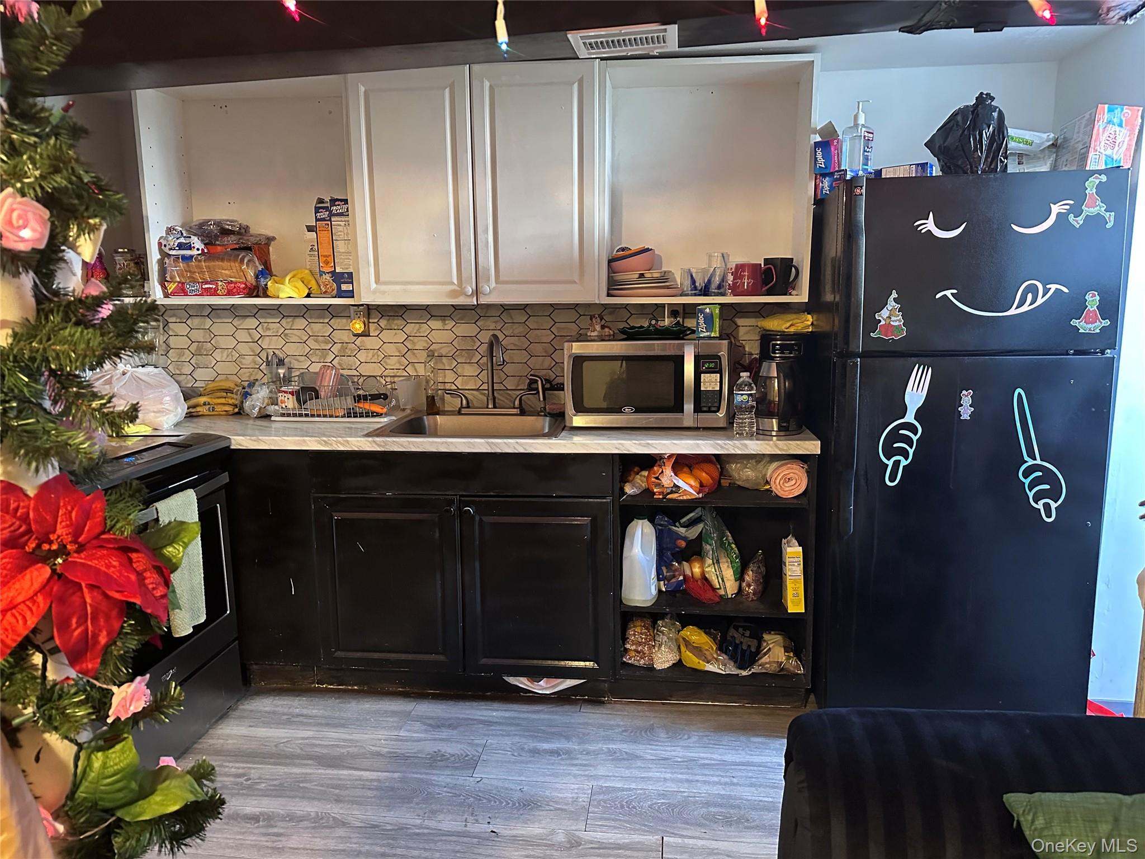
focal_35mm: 24
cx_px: 572
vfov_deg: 56.8
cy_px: 430
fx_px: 794
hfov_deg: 71.6
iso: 800
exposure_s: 1/40
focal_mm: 6.86
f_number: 1.78
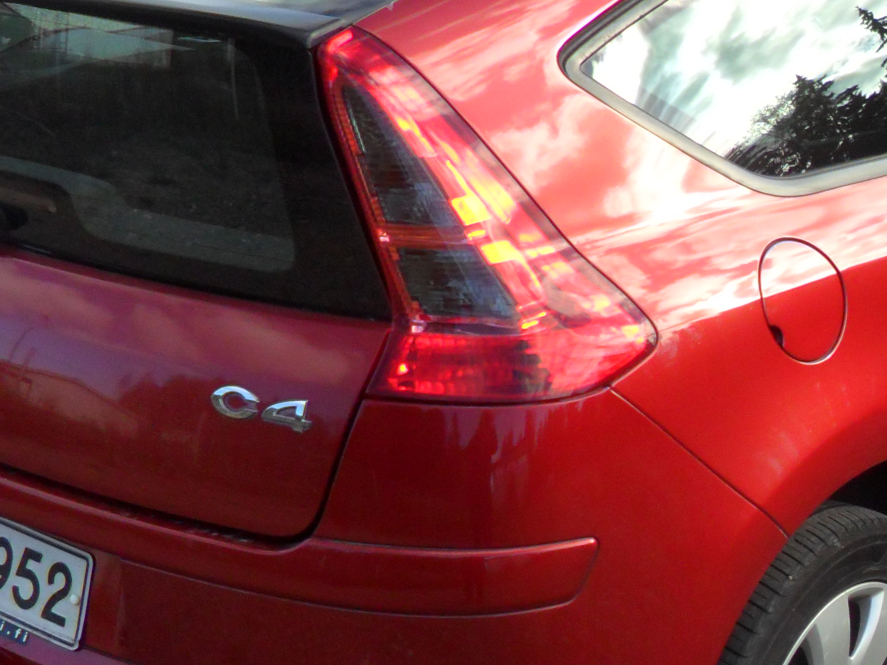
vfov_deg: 21.8
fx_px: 1717
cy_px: 483
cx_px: 688
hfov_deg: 28.4
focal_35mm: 67
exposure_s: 1/500
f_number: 3.5
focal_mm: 4.9
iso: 80
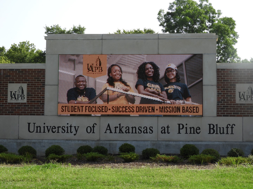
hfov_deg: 23.0
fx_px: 621
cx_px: 126
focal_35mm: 85
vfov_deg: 17.4
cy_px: 94
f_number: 4.5
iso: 100
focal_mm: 15.2
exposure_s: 1/400
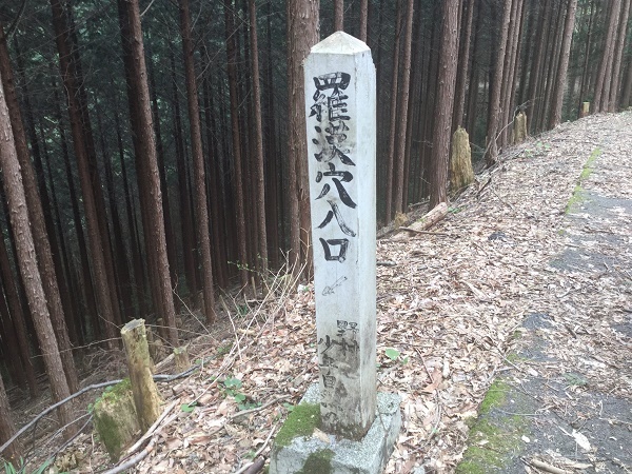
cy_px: 237
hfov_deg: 58.4
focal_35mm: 31
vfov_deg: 45.4
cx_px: 316
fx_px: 566
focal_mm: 3.3
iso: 32
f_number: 2.4
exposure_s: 1/60
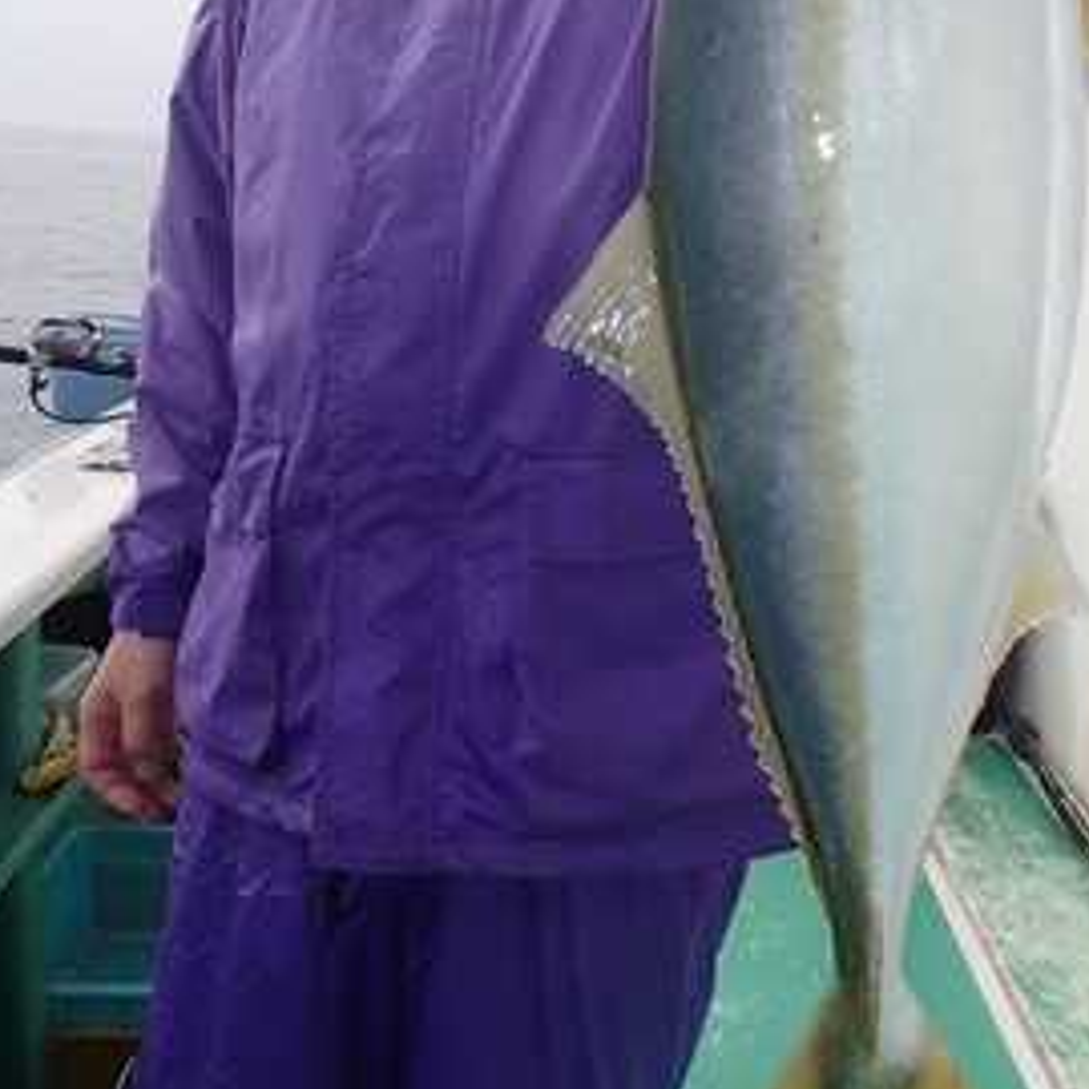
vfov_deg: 37.0
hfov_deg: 38.3
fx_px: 1566
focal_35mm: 44
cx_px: 577
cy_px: 218
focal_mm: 5
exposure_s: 1/125
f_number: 11
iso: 100
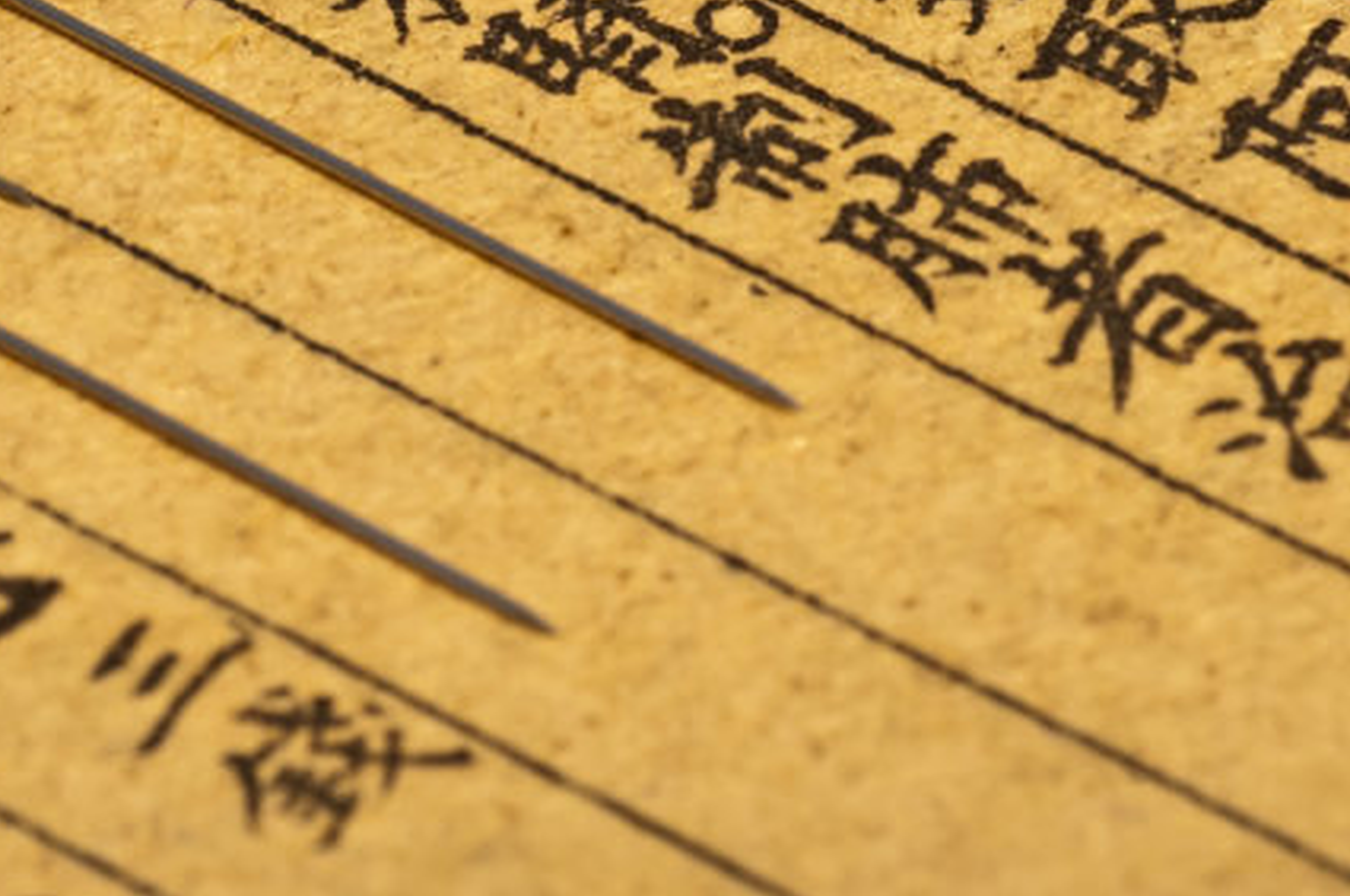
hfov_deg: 6.3
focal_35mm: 325
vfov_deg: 4.2
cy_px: -79
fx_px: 12169
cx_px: 83
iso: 100
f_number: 25
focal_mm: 90
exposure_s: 1/125
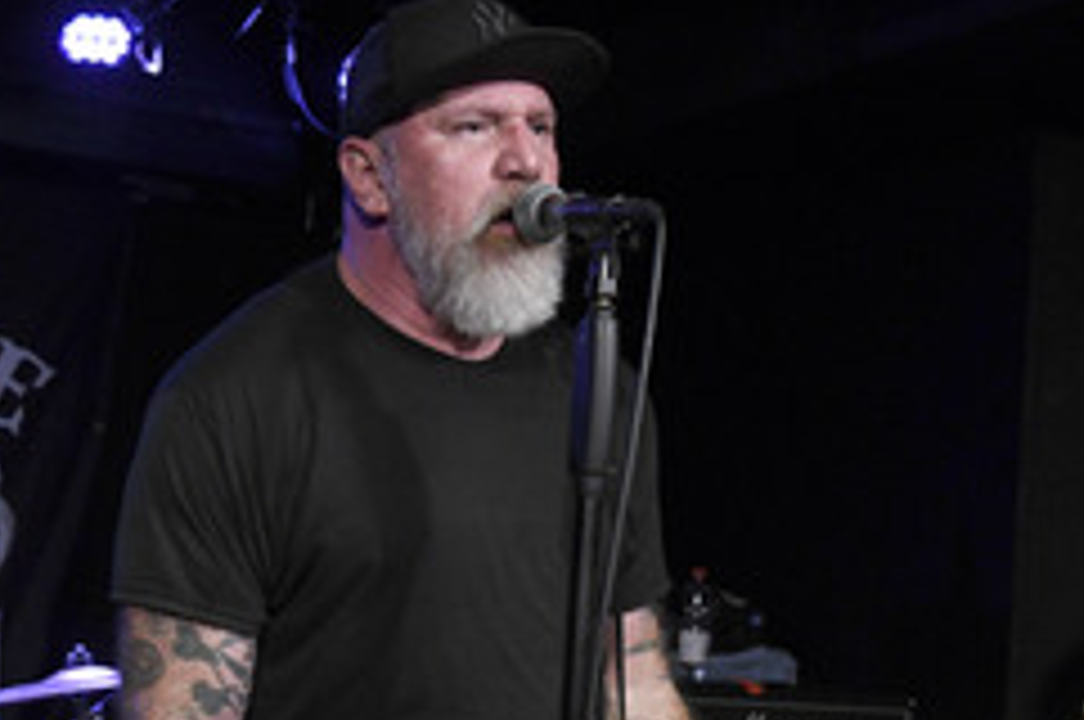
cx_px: 371
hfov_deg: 34.2
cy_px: 594
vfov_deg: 22.9
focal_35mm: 58
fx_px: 1744
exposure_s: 1/125
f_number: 4
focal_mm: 31
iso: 3200
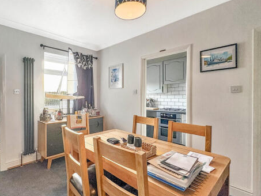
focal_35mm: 18
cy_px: 109
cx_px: 97
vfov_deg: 71.4
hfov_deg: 85.9
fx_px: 136
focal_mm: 2.22
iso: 125
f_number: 2.2
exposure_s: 1/99
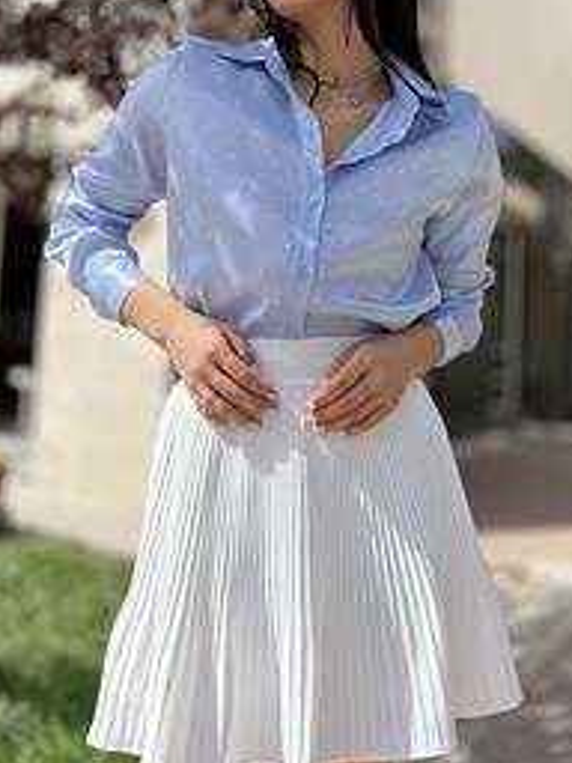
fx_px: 925
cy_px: 240
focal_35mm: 42
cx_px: 292
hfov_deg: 34.3
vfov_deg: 44.0
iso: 50
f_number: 1.5
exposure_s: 1/2994
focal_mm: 5.7
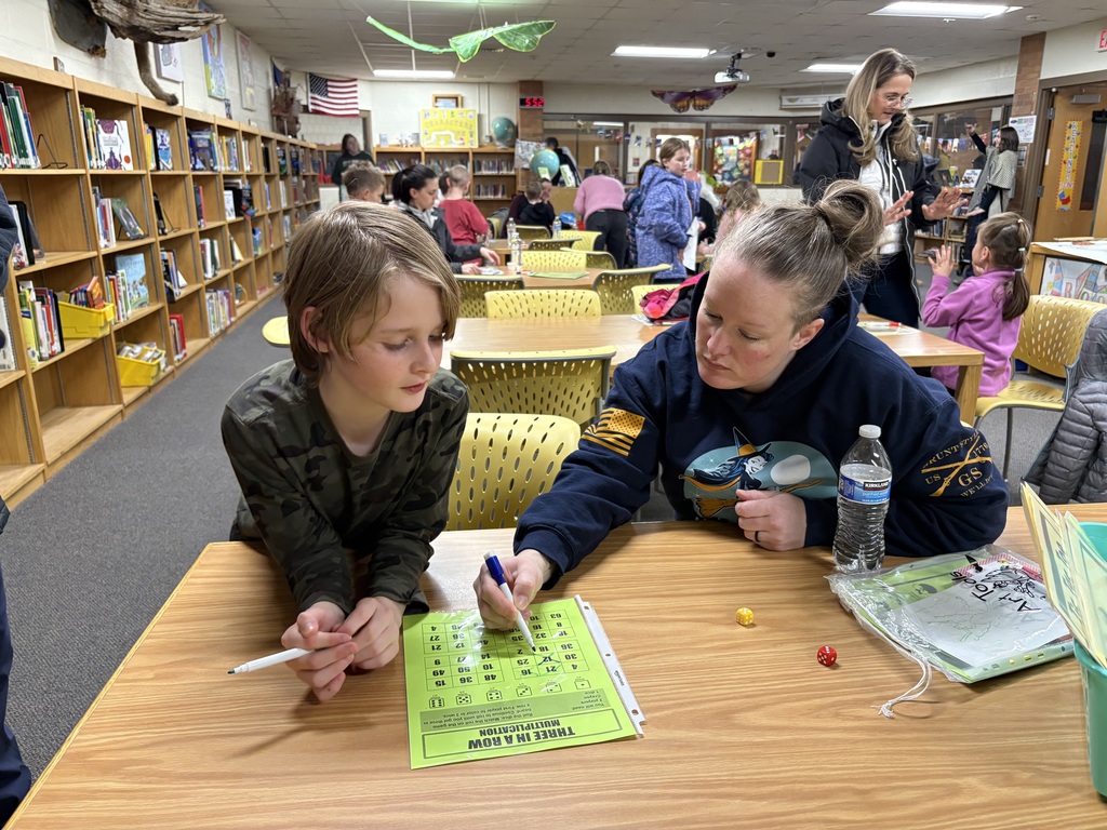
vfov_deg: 53.1
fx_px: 831
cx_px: 554
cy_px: 415
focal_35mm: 26
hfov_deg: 67.3
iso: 200
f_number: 1.6
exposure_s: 1/60
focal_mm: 5.96
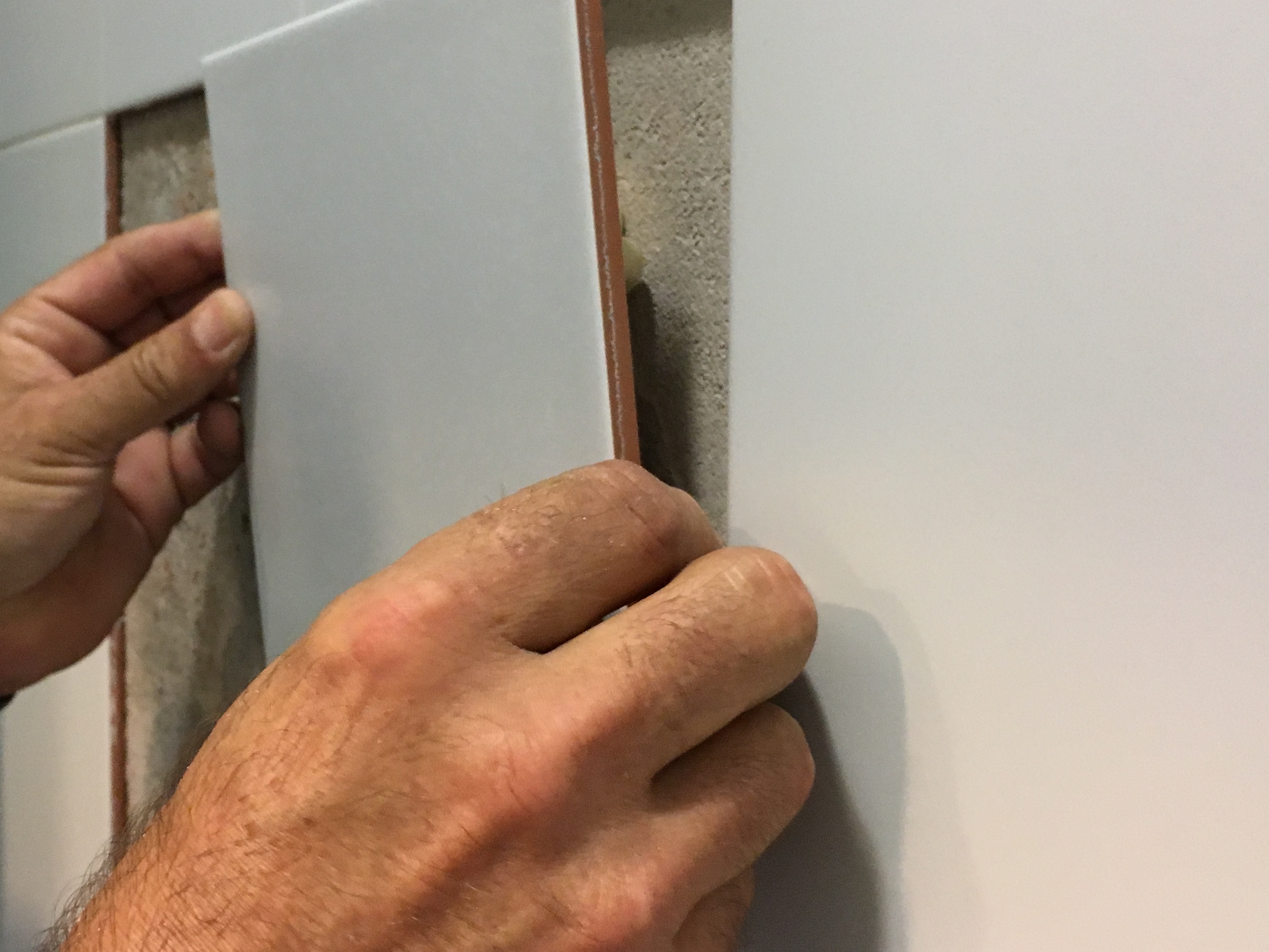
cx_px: 431
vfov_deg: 32.8
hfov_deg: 42.4
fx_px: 1613
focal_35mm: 44
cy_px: 390
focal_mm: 4.15
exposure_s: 1/33
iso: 160
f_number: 2.2
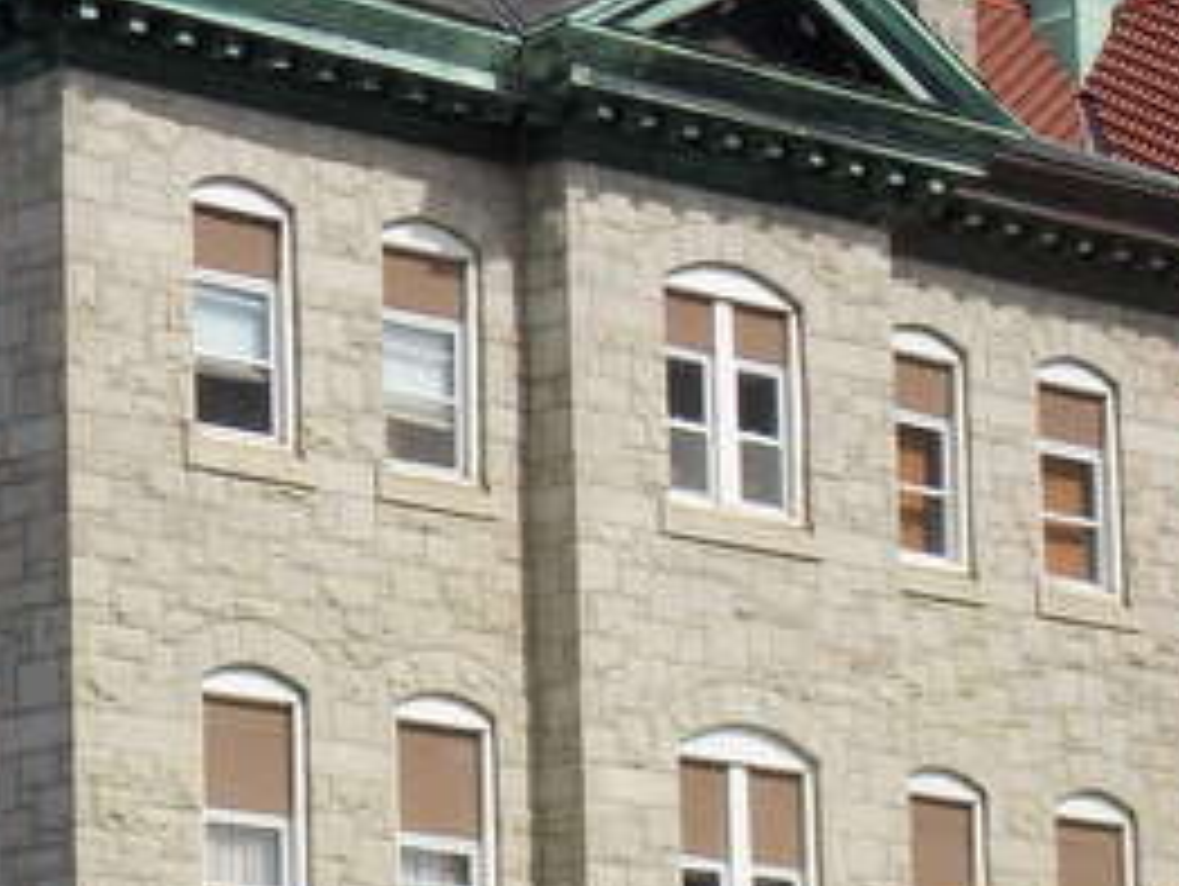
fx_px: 6136
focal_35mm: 180
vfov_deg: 8.2
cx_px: -50
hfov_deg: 10.9
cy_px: 792
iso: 80
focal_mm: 10.5
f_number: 4
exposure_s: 1/800
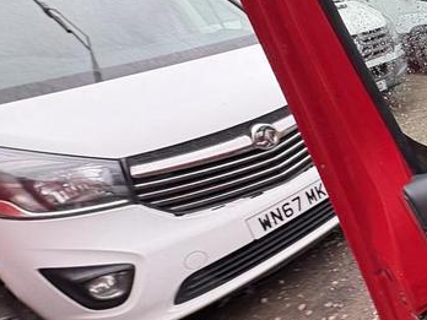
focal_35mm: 36
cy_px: 123
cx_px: 544
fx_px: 444
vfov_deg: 39.4
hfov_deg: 36.0
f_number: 2.2
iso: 125
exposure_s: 1/99
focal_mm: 2.22
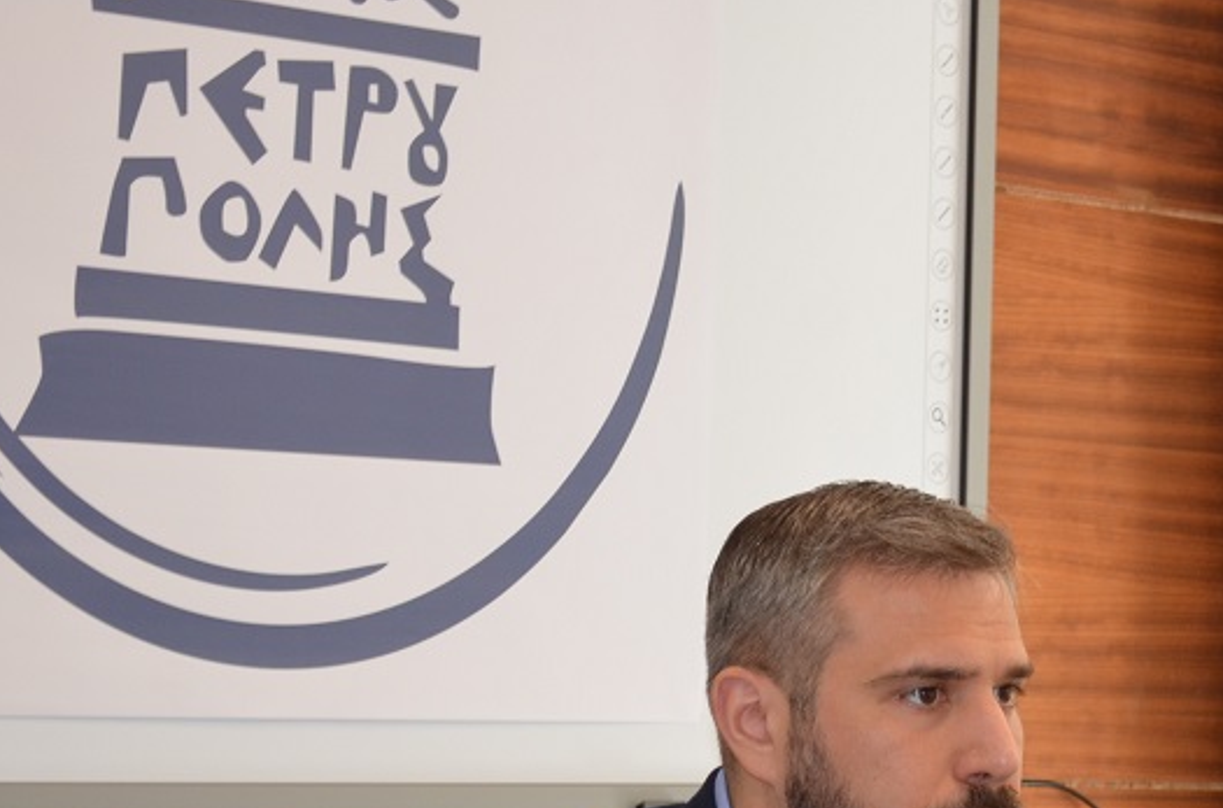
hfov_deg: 13.5
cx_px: 1209
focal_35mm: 151
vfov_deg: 9.0
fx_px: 5116
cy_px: 761
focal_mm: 44
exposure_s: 1/60
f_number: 5.3
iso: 500
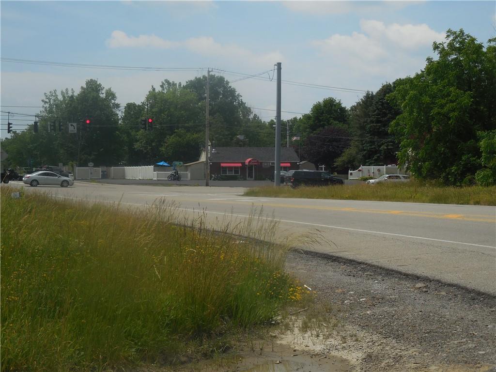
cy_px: 186
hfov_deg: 27.8
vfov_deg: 21.0
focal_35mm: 70
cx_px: 248
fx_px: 1003
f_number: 4.7
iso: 125
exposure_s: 1/1600
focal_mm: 12.6
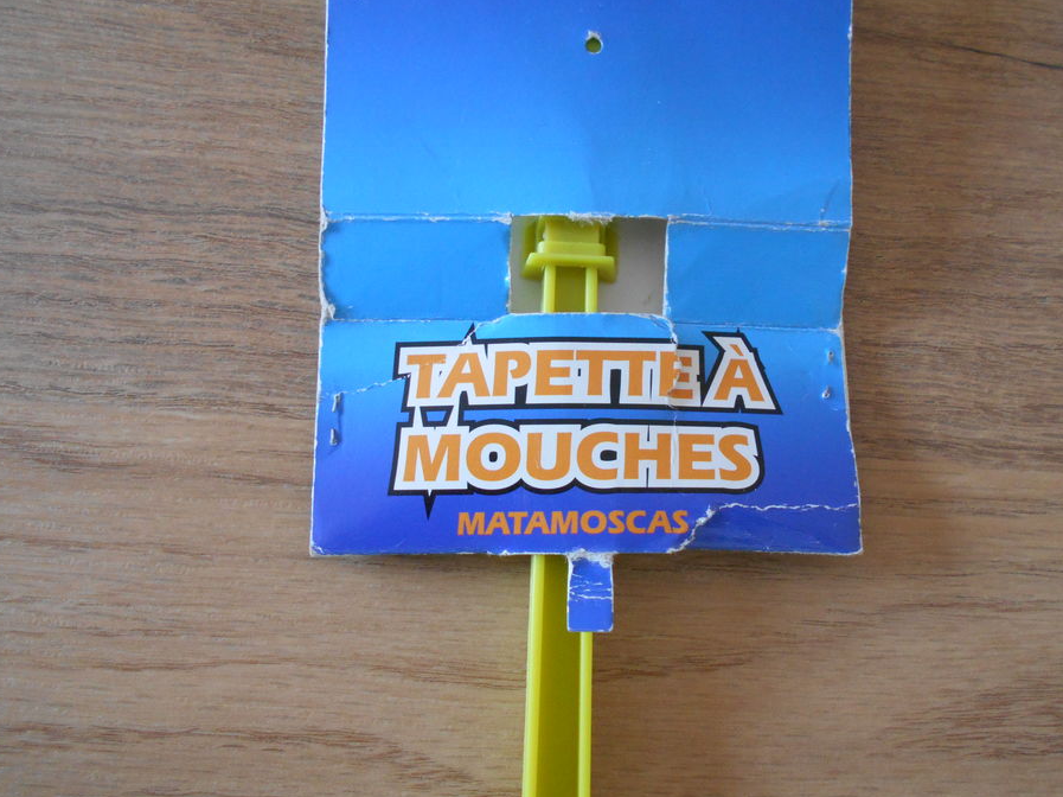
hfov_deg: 61.6
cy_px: 402
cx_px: 558
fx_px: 890
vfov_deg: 48.2
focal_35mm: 29
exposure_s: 1/30
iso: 400
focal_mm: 4.6
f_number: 3.2
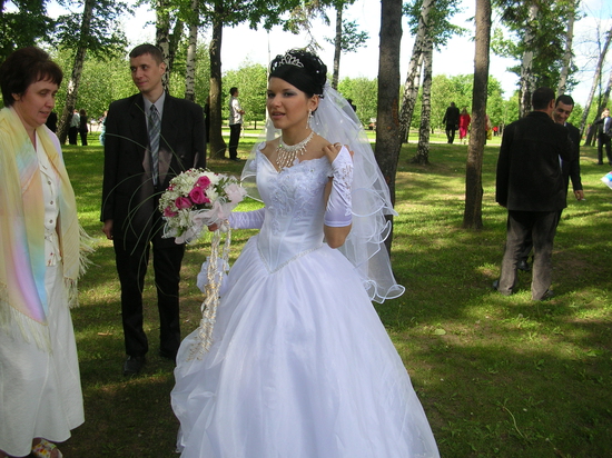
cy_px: 229
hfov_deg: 52.6
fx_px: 619
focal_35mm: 35
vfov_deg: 40.7
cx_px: 306
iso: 50
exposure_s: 1/278
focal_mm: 5.8
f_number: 2.8
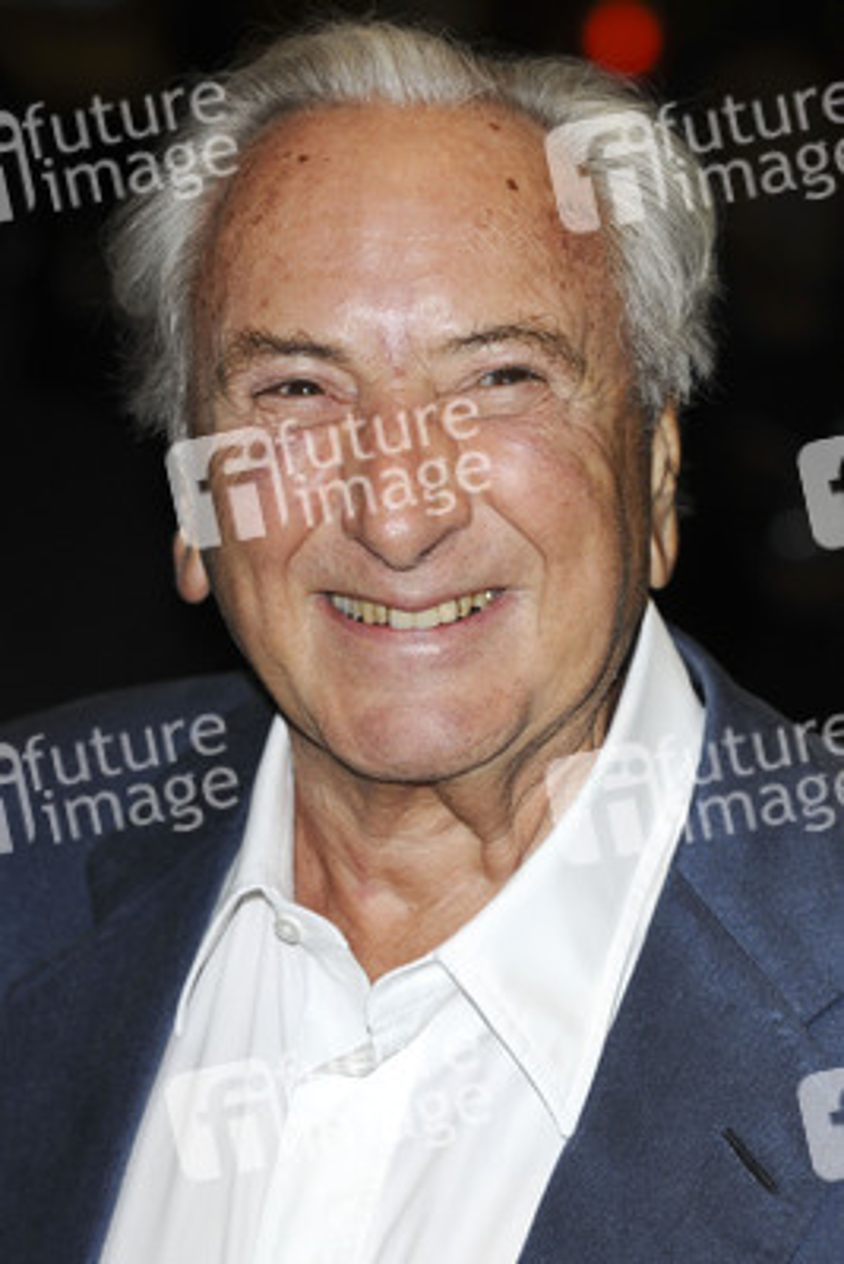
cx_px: 422
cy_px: 632
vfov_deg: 13.0
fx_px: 5534
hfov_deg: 8.7
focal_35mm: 158
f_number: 5
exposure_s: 1/200
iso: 400
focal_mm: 105
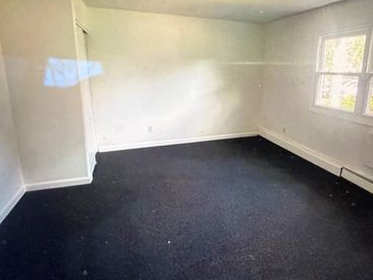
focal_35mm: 33
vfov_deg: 42.5
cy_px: 97
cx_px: 254
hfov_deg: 54.0
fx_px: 356
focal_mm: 2.22
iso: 320
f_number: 2.2
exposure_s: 1/120
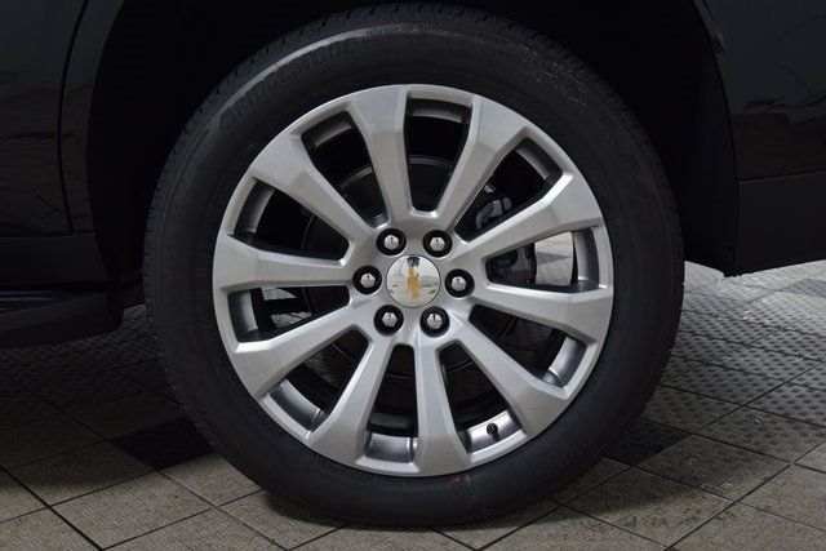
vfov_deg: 33.0
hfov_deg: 47.9
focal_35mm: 40
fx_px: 929
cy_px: 276
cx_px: 413
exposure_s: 1/15
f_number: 6.3
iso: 500
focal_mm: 27
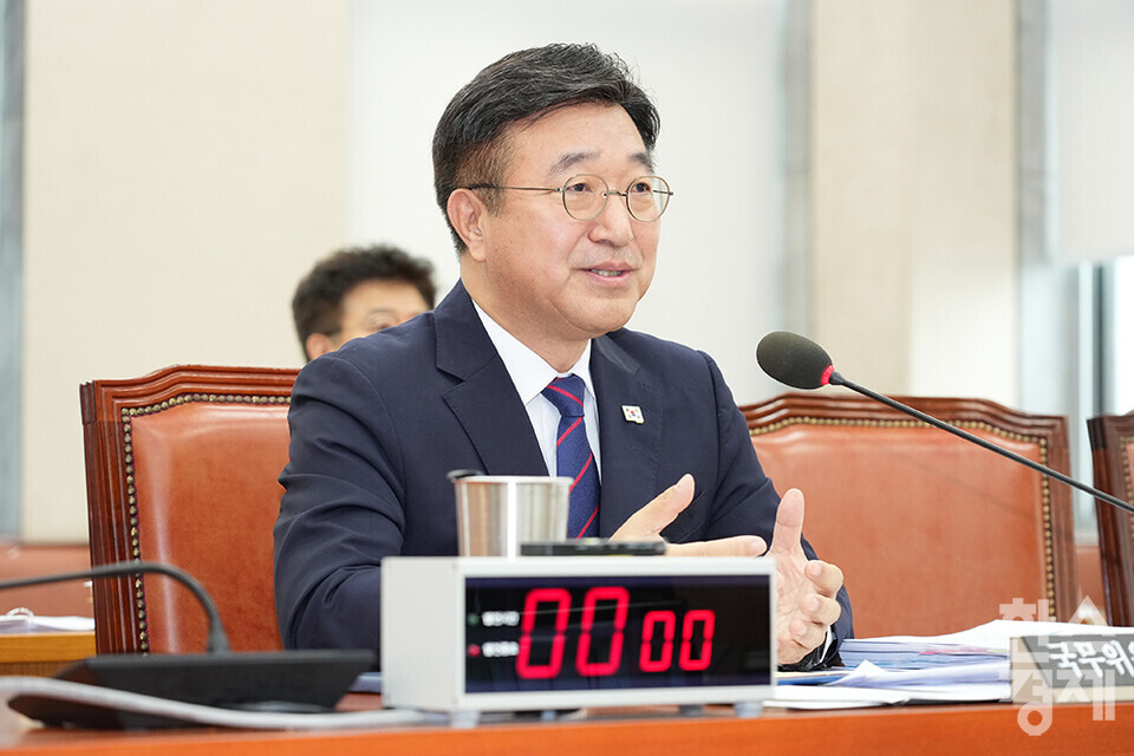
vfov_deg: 13.0
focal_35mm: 105
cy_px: 378
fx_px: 3307
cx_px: 567
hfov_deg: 19.5
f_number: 5
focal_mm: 105
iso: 2500
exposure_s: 1/160
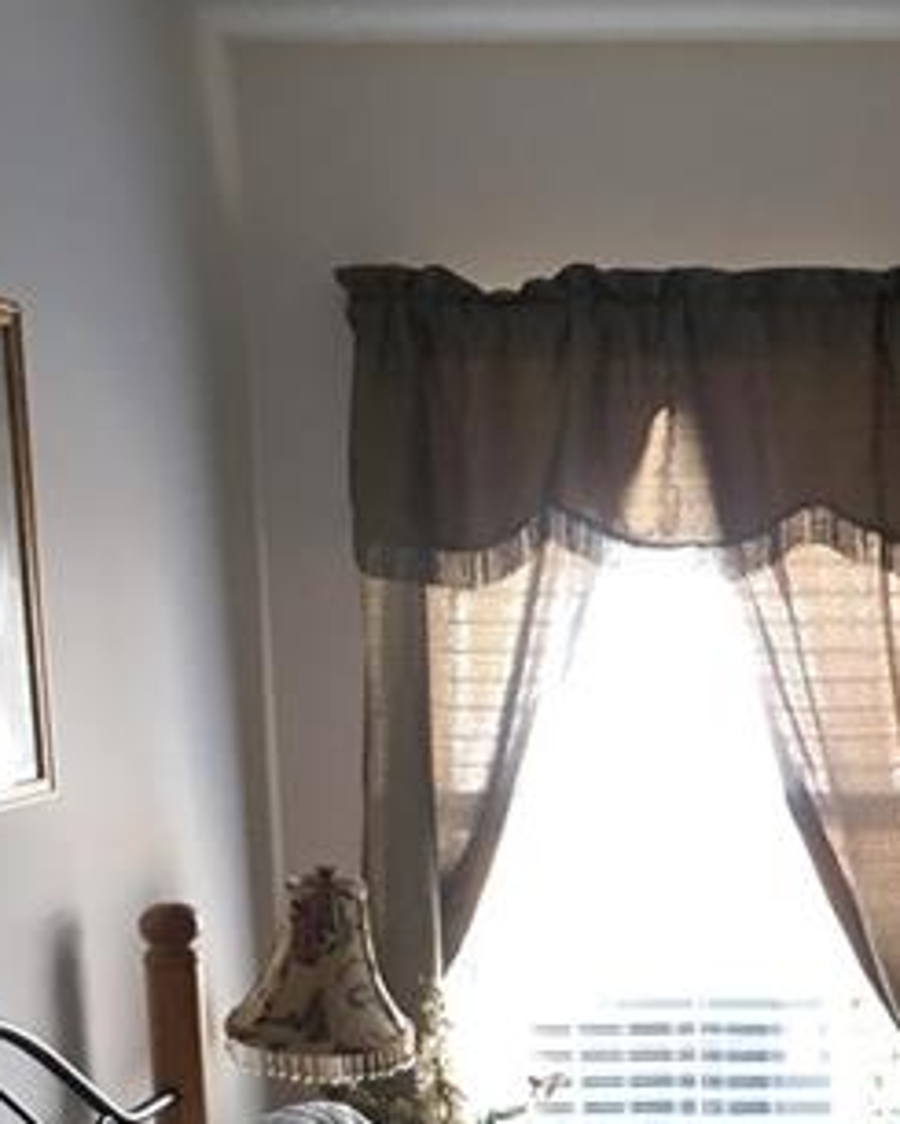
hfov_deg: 20.7
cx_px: 948
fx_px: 2363
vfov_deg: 25.9
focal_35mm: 71
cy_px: 1017
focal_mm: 4.15
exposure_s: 1/30
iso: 32
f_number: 2.2
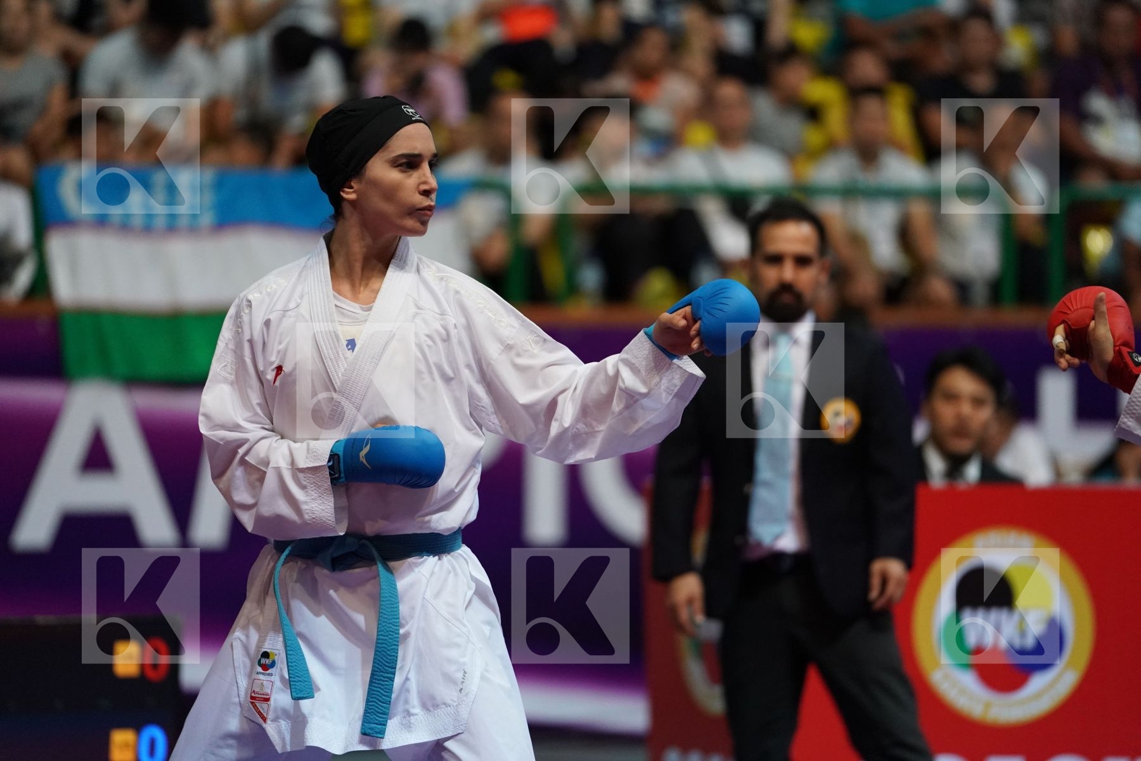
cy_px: 380
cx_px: 570
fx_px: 6275
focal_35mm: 198
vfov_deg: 6.9
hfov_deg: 10.4
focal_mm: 198
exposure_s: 1/1000
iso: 4000
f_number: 2.8
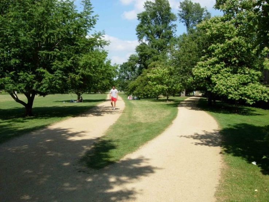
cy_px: 101
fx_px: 280
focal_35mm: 36
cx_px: 134
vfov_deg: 39.7
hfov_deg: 51.3
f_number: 7.6
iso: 50
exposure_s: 1/111
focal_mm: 7.5
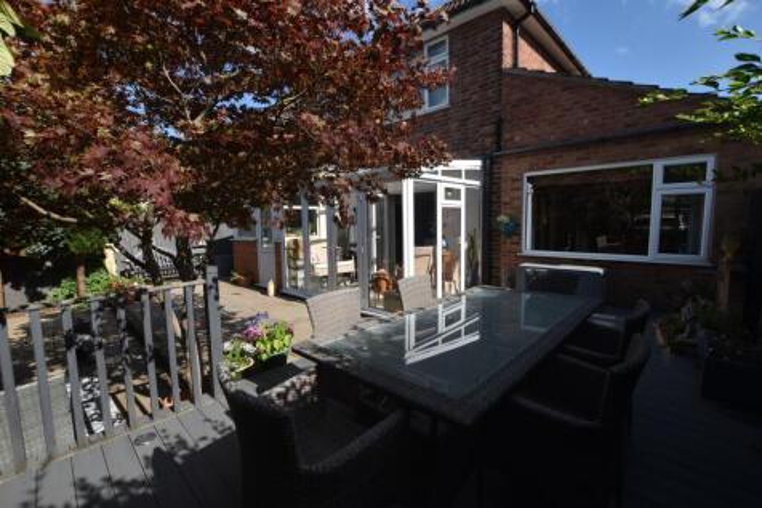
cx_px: 381
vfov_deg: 77.3
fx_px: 317
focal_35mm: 15
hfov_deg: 100.4
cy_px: 254
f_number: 8
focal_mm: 10
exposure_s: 1/250
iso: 100
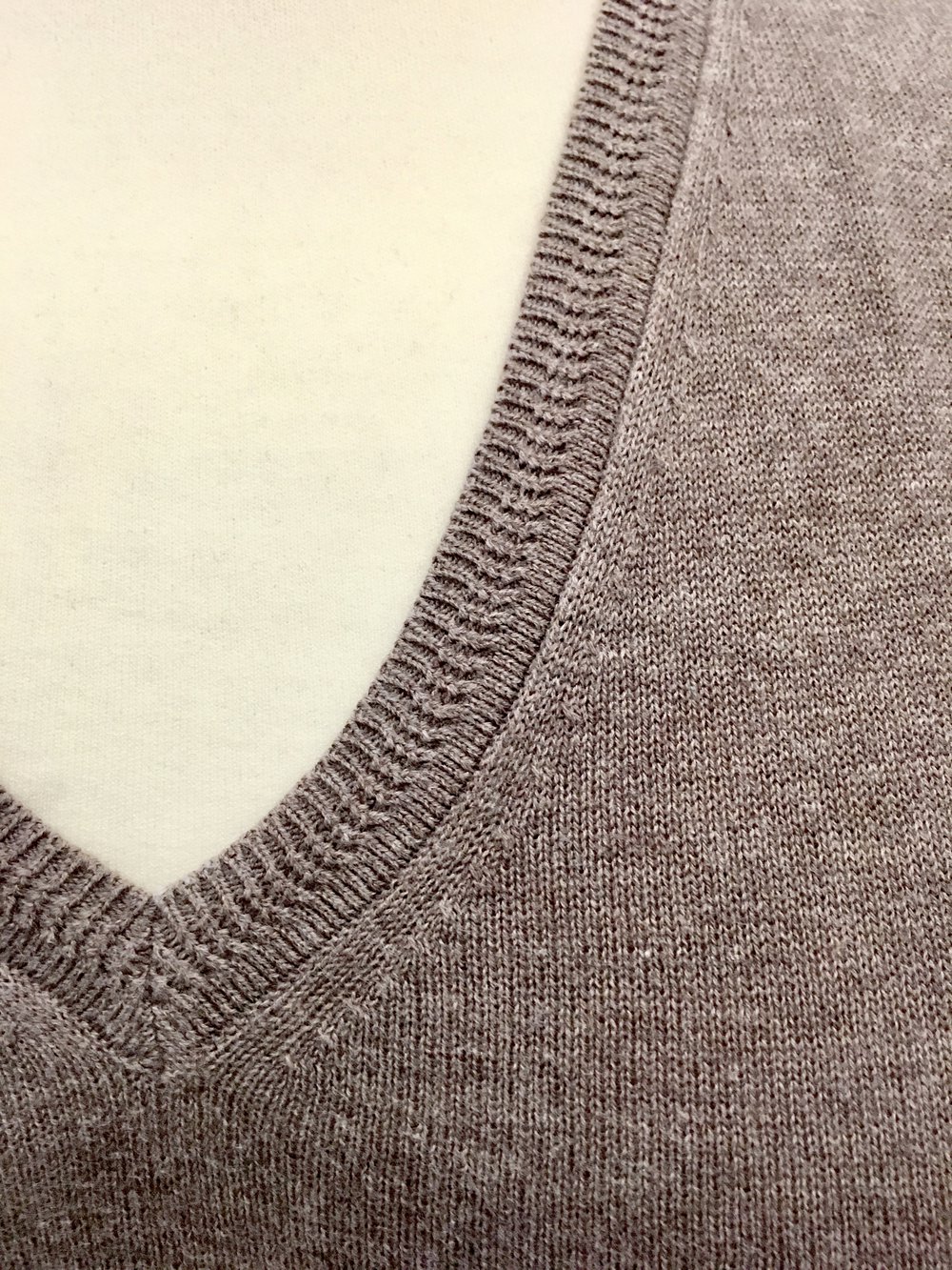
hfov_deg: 48.2
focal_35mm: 29
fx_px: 1063
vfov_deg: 61.7
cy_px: 635
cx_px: 476
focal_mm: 4.15
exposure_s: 1/33
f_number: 2.2
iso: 160
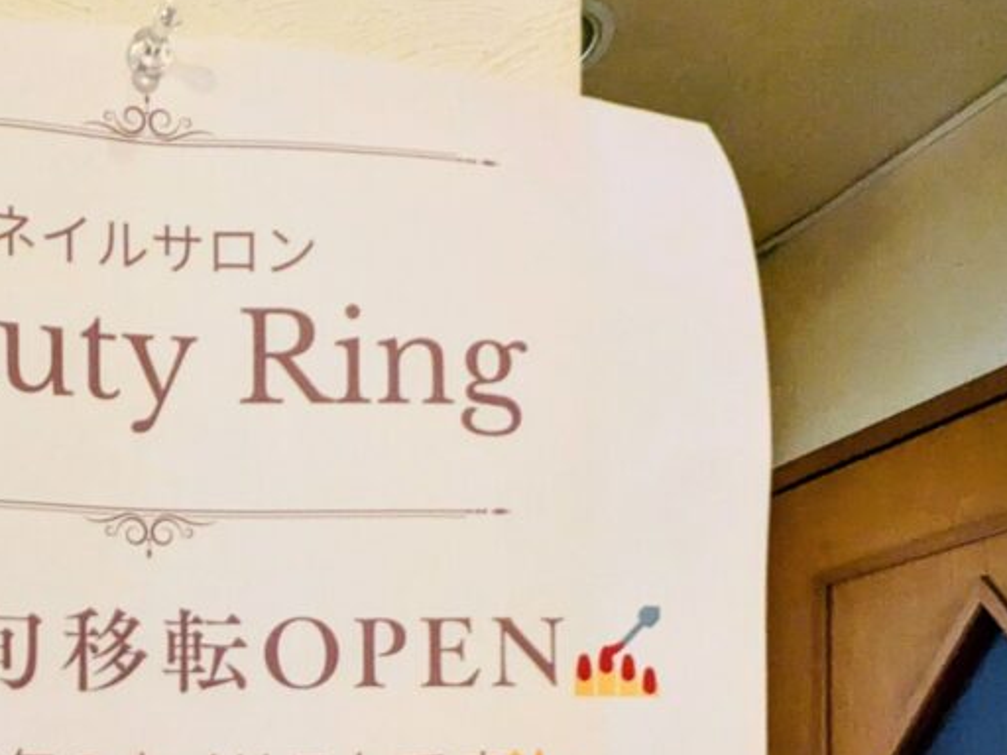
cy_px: 900
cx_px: -43
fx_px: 1018
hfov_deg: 43.5
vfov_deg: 33.4
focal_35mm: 35
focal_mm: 1.83
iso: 109
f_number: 2.2
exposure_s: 1/50
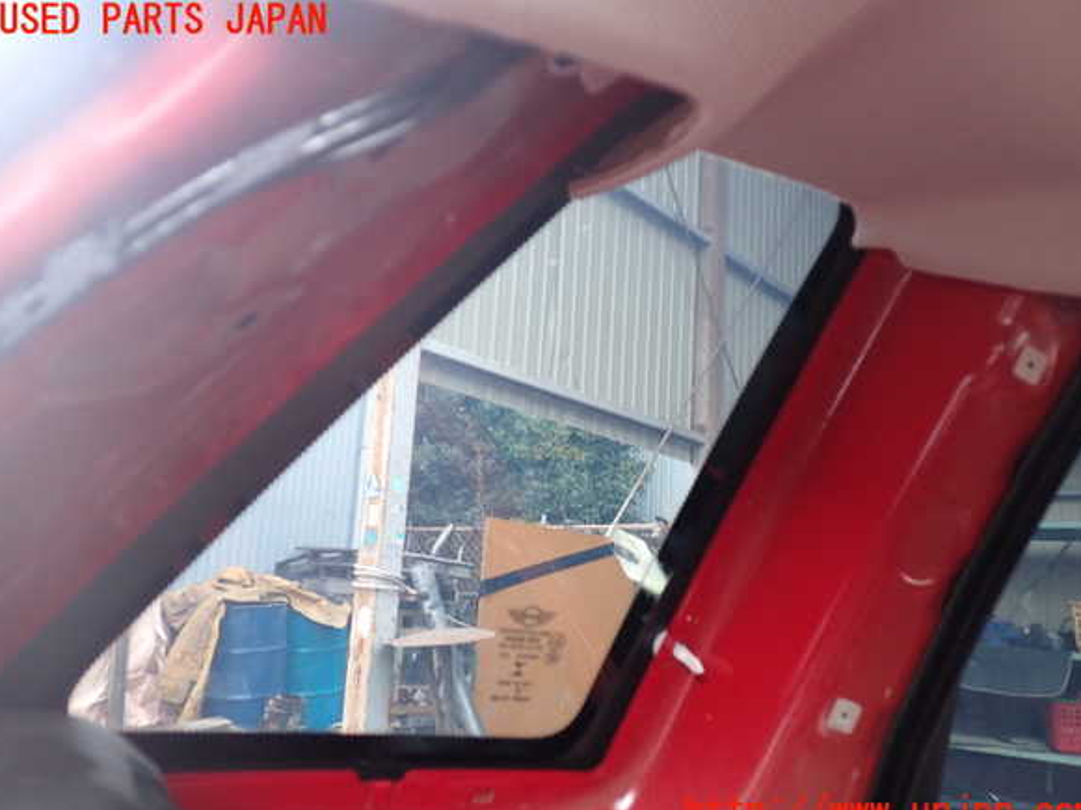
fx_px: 967
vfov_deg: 45.4
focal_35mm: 31
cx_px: 547
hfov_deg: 58.4
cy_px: 417
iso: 200
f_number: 2.3
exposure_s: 1/50
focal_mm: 5.4
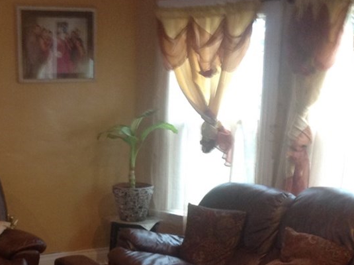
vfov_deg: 21.6
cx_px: 67
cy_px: 214
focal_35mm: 67
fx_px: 684
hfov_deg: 28.3
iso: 200
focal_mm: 4.28
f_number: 2.4
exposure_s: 1/15
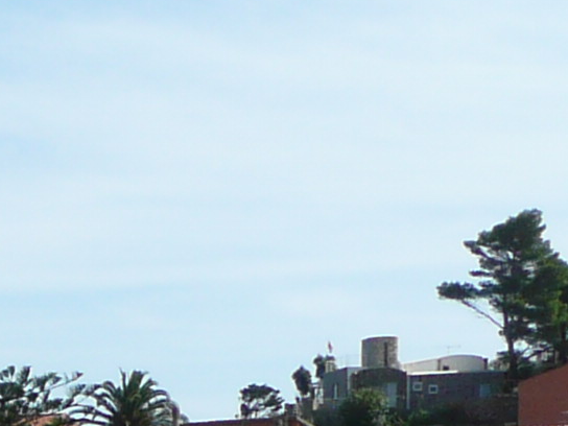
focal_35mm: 233
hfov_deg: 8.0
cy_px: 1037
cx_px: -629
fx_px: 3823
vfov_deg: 6.1
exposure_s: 1/800
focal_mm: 7.3
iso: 100
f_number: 4.1
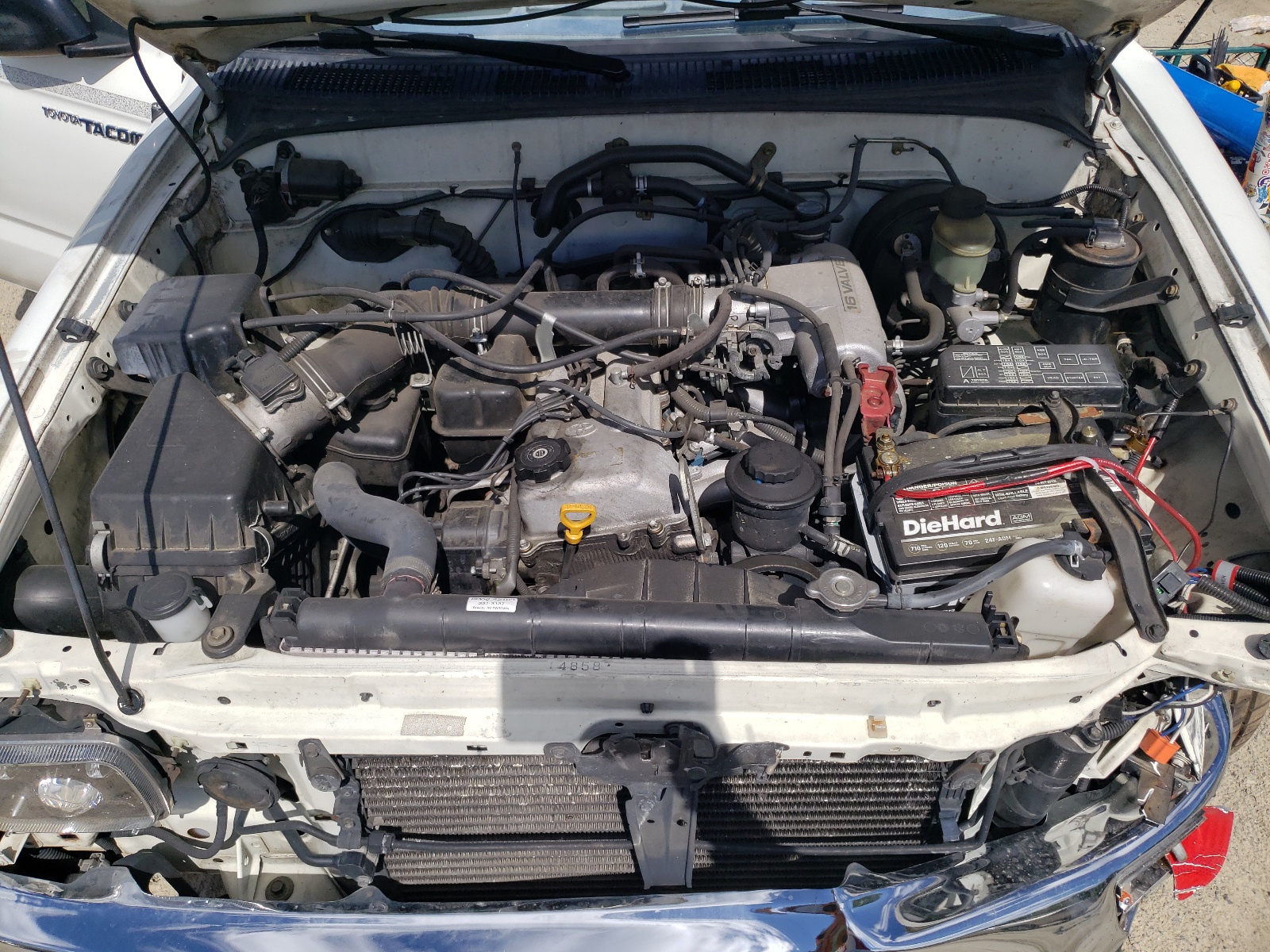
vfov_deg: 53.1
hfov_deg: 67.3
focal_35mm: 26
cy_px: 476
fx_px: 954
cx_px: 635
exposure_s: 1/5000
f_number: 1.5
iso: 50
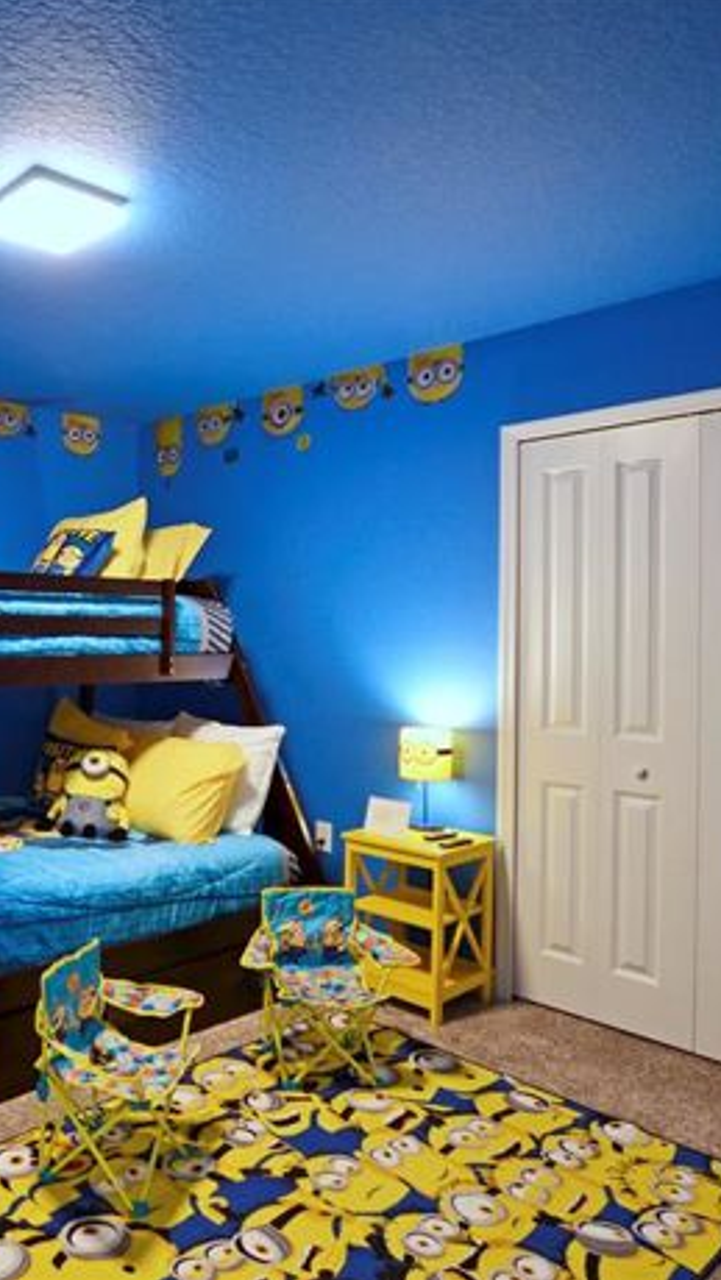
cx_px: 88
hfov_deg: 44.0
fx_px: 815
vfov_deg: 76.3
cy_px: 634
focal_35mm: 24
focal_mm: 10
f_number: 4
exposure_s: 1/25
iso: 320
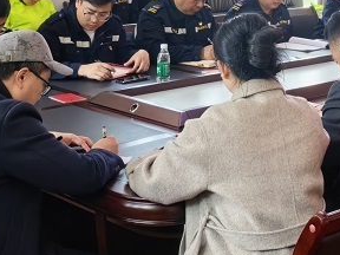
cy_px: -13
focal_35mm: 78
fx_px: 766
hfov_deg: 24.6
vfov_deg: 18.3
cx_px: 279
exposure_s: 1/100
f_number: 4
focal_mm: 5.75
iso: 200
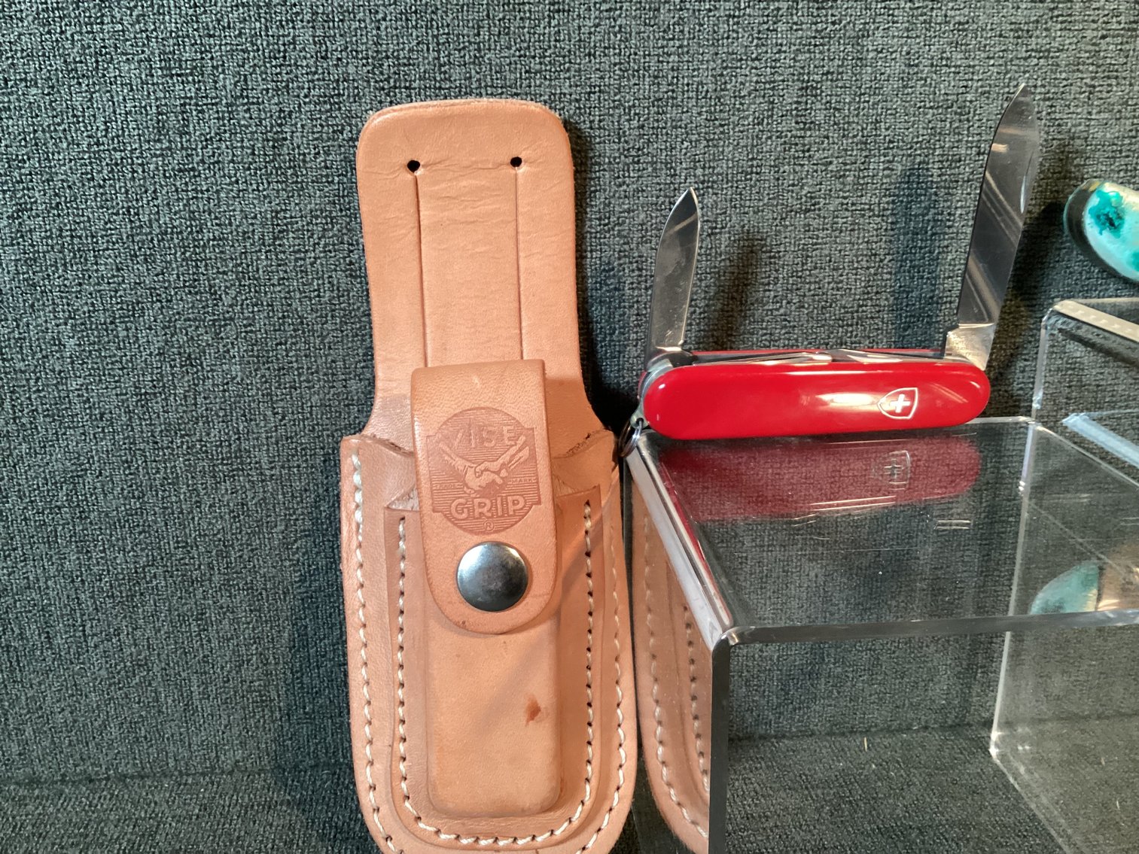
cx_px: 570
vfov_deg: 45.4
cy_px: 427
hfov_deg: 58.3
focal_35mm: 31
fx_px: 1020
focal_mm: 3.3
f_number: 2.4
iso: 250
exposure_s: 1/33
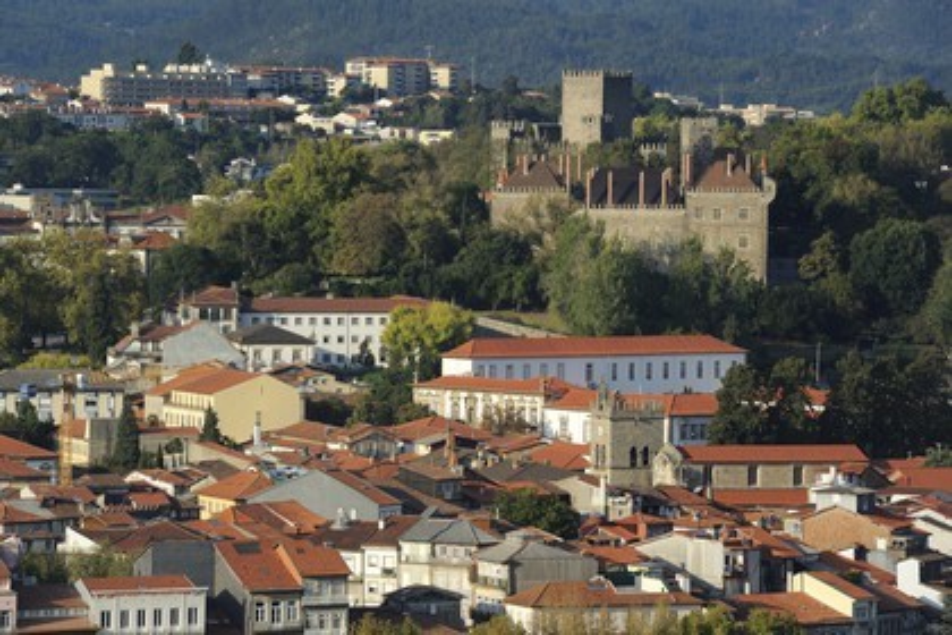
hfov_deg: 10.3
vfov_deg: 6.9
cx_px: 476
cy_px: 318
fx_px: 5288
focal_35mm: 200
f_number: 11
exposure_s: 1/200
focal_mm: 200
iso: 200
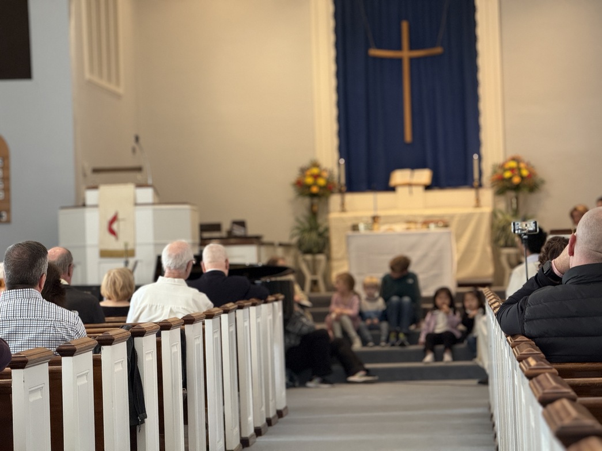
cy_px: 226
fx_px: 2087
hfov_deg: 16.4
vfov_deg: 12.4
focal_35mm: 120
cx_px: 301
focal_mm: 15.66
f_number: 2.8
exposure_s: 1/60
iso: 320
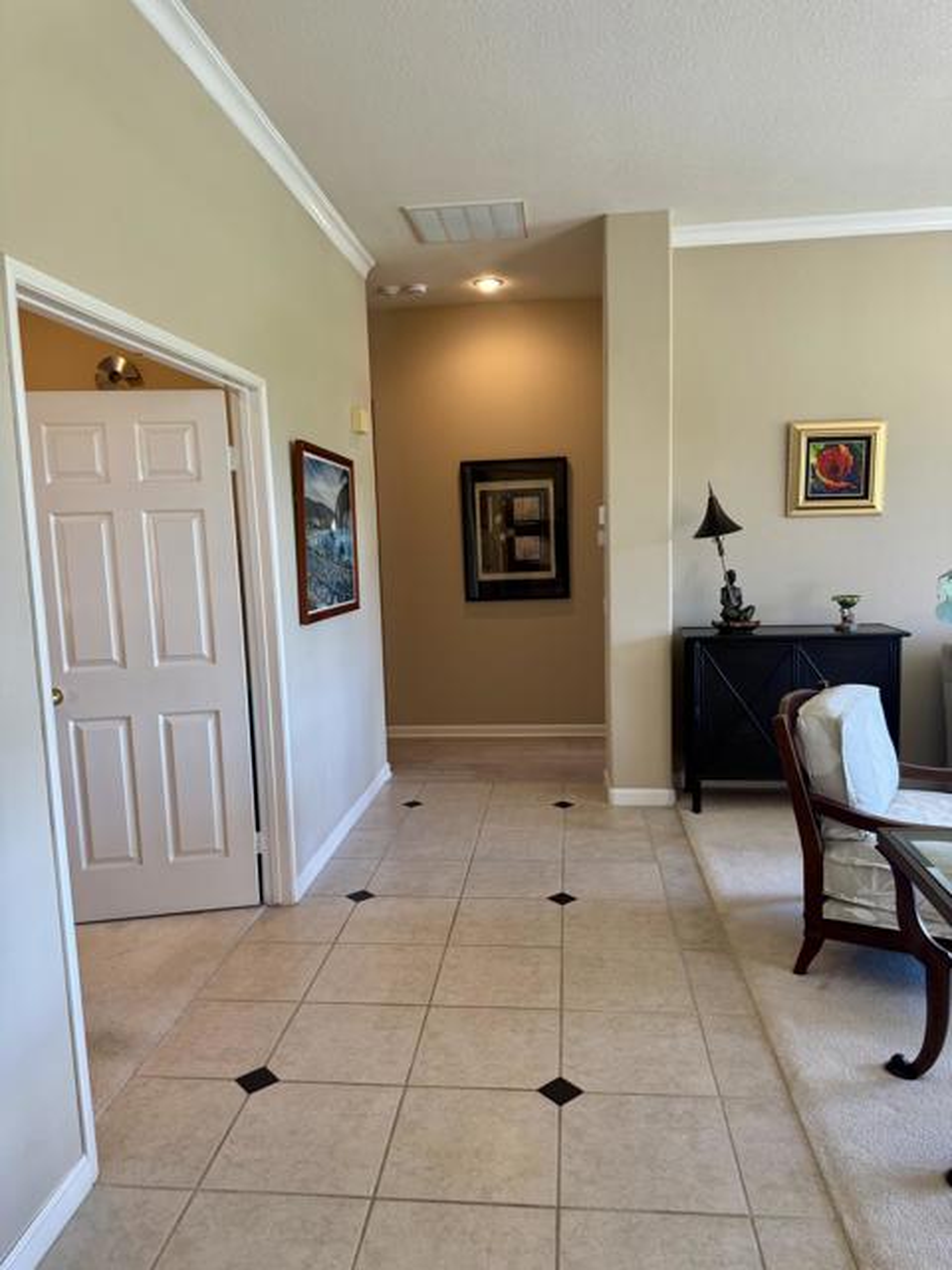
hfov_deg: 56.8
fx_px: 880
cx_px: 476
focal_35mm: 24
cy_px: 635
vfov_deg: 71.6
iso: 125
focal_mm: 6.76
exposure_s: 1/60
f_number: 1.78
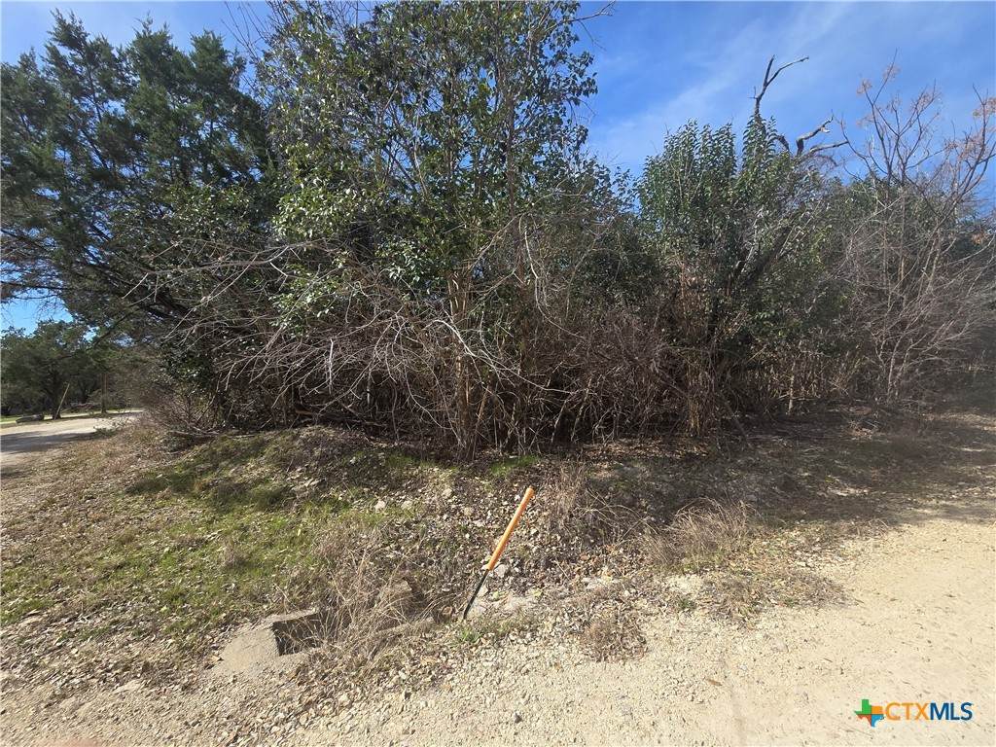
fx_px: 374
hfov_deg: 106.2
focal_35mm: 13
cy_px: 374
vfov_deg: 89.9
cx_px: 498
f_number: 2.2
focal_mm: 2.2
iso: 50
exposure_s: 1/1509
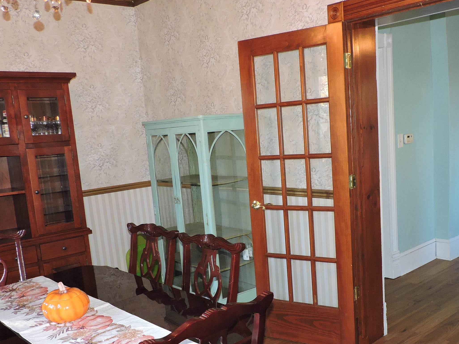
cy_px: 215
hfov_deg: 51.2
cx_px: 261
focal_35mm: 36
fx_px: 477
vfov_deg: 39.4
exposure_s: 1/30
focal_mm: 4.3
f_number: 3
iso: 200
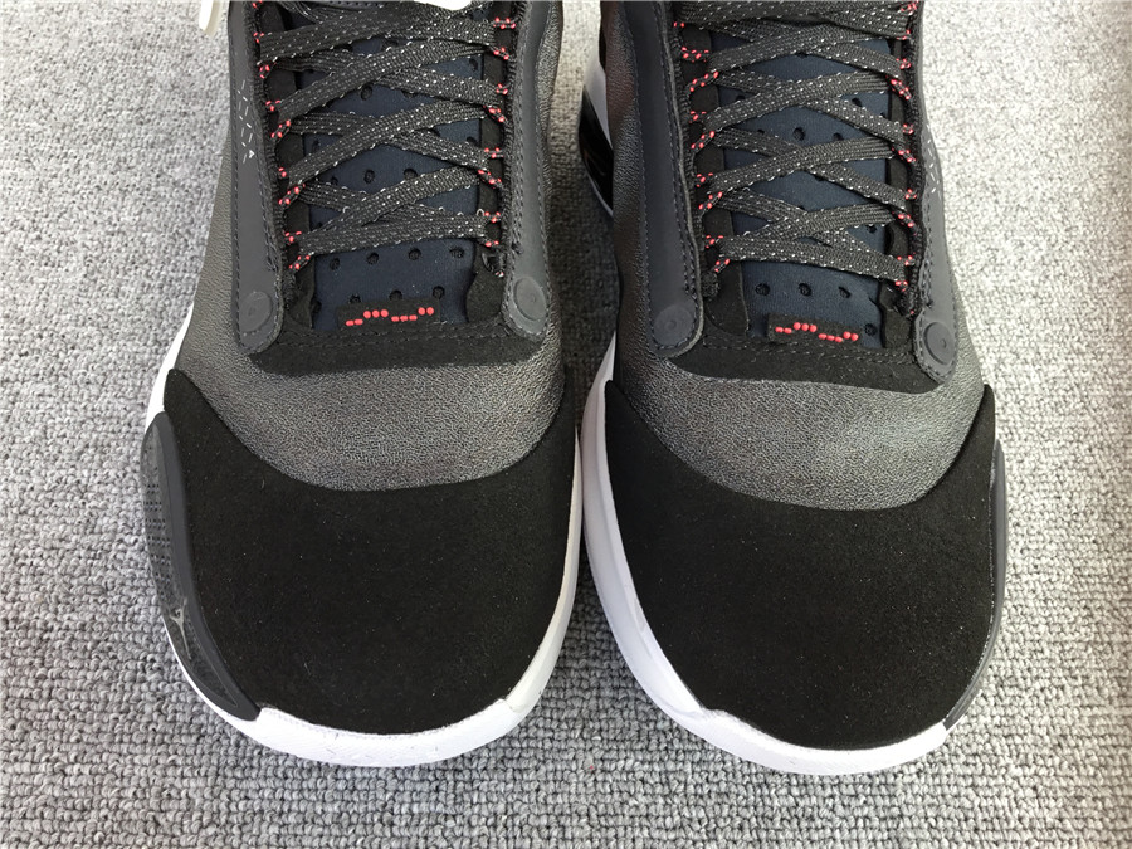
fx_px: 1014
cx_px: 566
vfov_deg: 45.4
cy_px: 424
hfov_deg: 58.4
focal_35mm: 31
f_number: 2.4
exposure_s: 1/100
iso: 32
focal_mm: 3.3
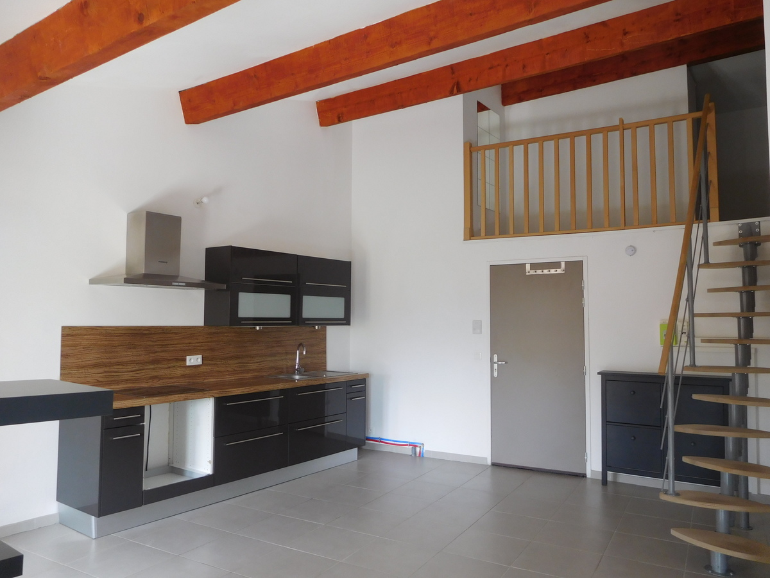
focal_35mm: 25
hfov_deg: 69.4
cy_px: 289
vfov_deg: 54.9
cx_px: 385
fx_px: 556
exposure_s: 1/40
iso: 125
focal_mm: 4.5
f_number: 3.4
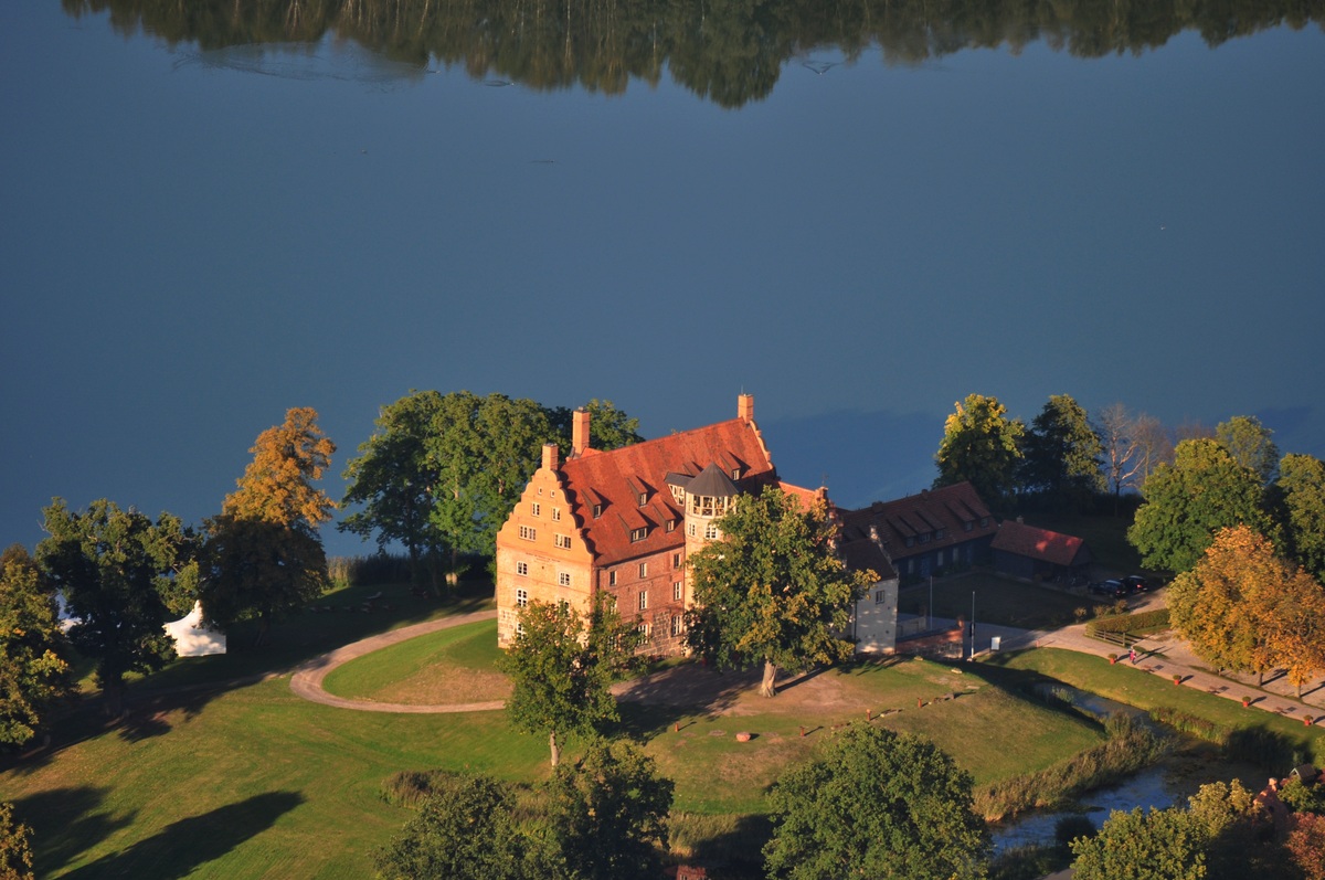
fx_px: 16542
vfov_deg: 3.0
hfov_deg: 4.6
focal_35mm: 450
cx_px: 662
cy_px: 440
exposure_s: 1/500
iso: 200
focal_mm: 300
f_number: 5.6
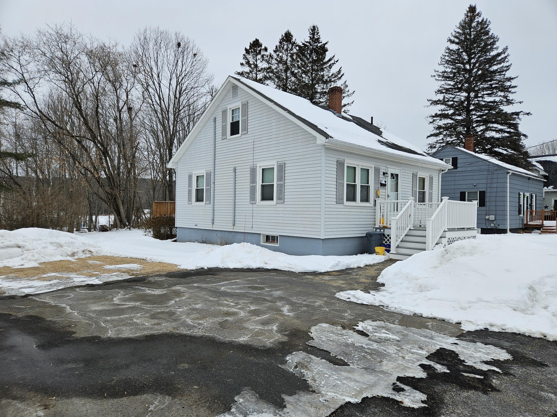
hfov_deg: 73.9
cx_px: 278
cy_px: 208
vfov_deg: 58.9
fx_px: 370
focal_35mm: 23
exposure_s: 1/978
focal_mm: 5.4
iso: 25
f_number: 1.8
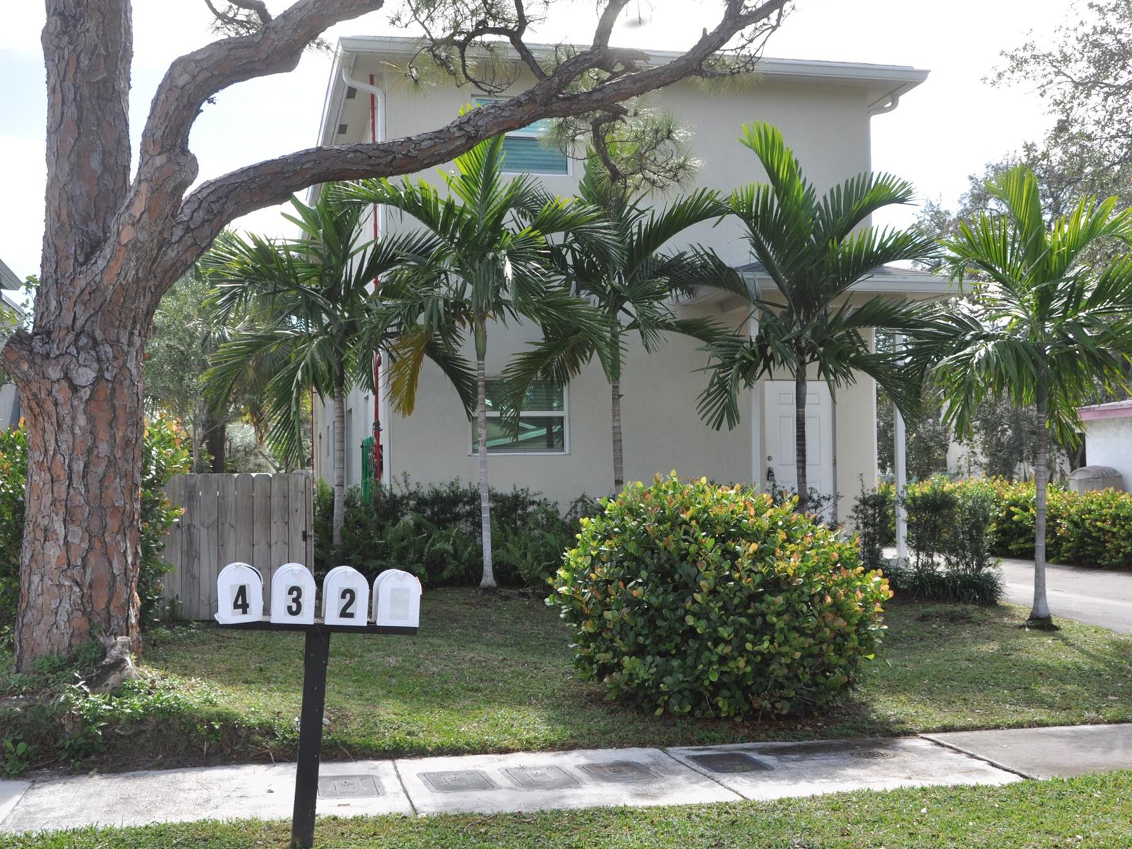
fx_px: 1406
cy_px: 423
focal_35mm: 43
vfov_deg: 33.6
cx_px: 587
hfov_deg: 43.8
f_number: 8
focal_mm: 26
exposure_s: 1/250
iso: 200
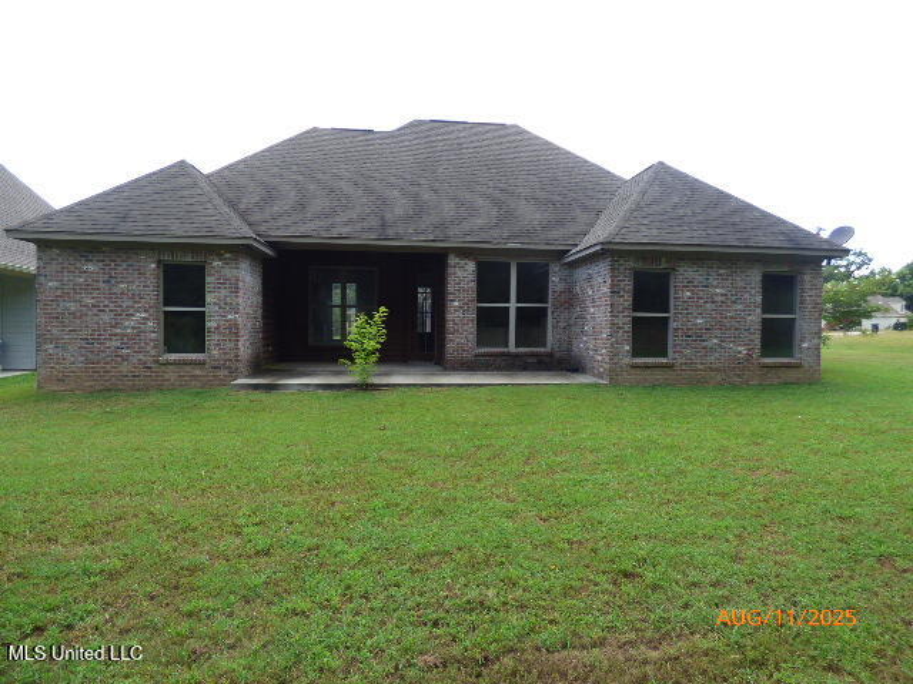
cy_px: 342
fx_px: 528
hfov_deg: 81.7
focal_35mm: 20
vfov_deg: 66.0
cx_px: 456
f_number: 2.8
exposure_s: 1/320
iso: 100
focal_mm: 3.58
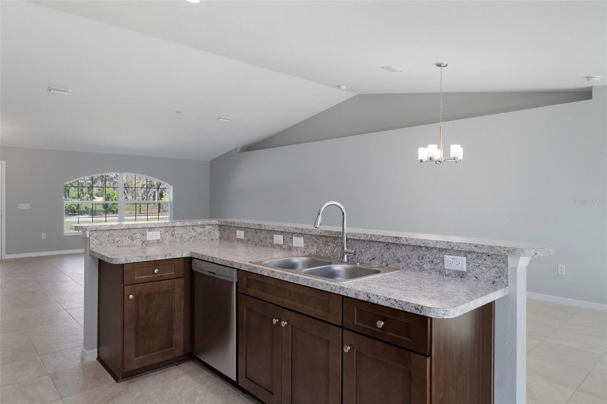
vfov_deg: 56.1
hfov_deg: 77.3
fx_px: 379
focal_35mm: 22
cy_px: 202
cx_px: 304
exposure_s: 1/10
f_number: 8
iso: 320
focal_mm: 15
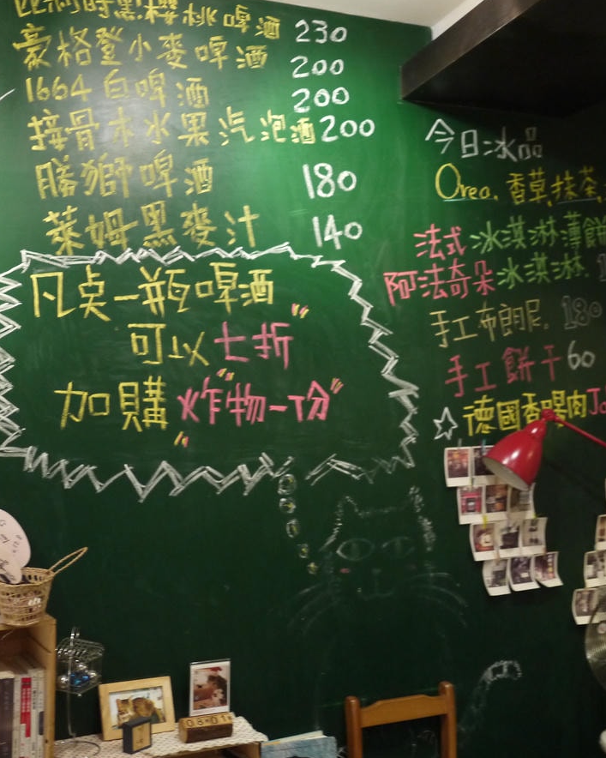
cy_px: 376
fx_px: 1188
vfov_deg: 35.4
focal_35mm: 53
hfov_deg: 28.6
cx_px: 315
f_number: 1.7
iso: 800
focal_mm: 20
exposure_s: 1/30
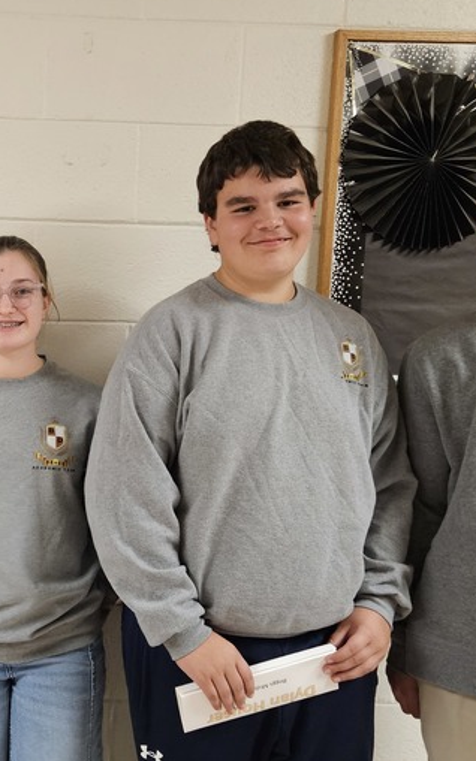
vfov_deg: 41.1
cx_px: -28
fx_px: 1017
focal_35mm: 49
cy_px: 384
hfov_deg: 24.8
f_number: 1.8
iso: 1000
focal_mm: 5.4
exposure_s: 1/120
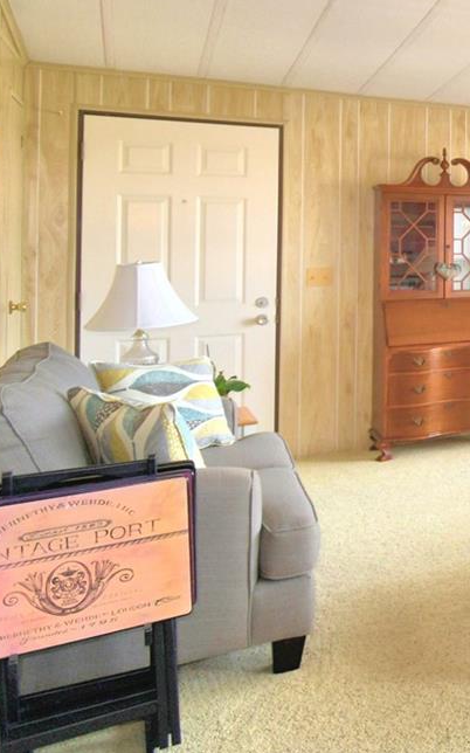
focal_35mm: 38
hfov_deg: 22.1
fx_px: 779
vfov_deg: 50.1
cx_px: 825
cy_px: 221
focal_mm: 10
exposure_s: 1/60
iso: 160
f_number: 4.5
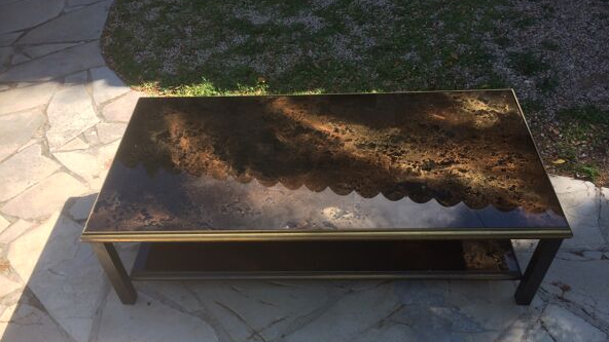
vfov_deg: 36.4
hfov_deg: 61.0
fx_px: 517
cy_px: 220
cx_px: 308
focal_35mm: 32
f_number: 2.2
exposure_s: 1/746
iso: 32
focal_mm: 4.15
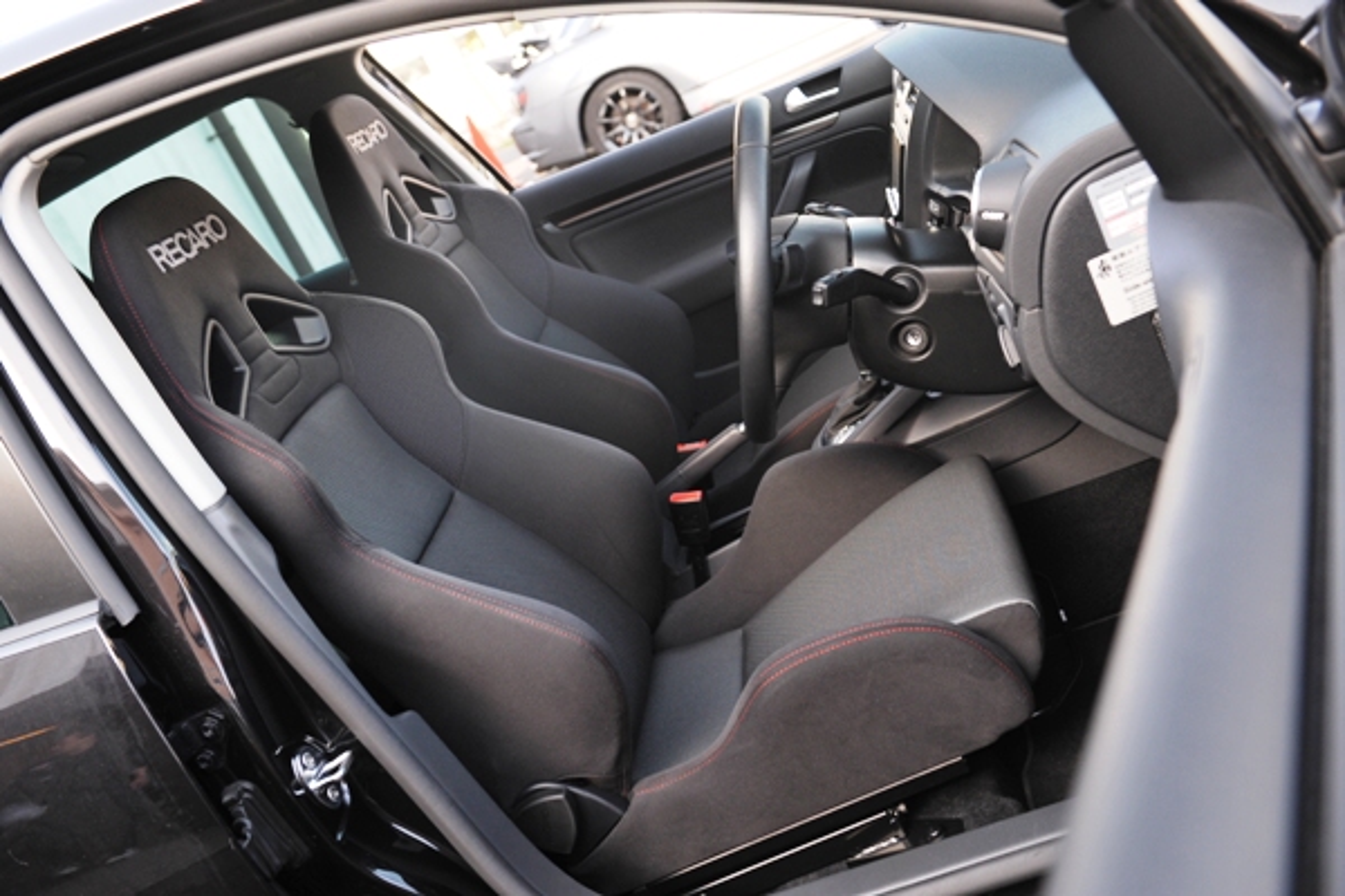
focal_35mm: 38
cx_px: 672
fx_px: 1420
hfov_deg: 50.7
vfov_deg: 35.1
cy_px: 448
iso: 800
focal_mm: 38
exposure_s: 1/100
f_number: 5
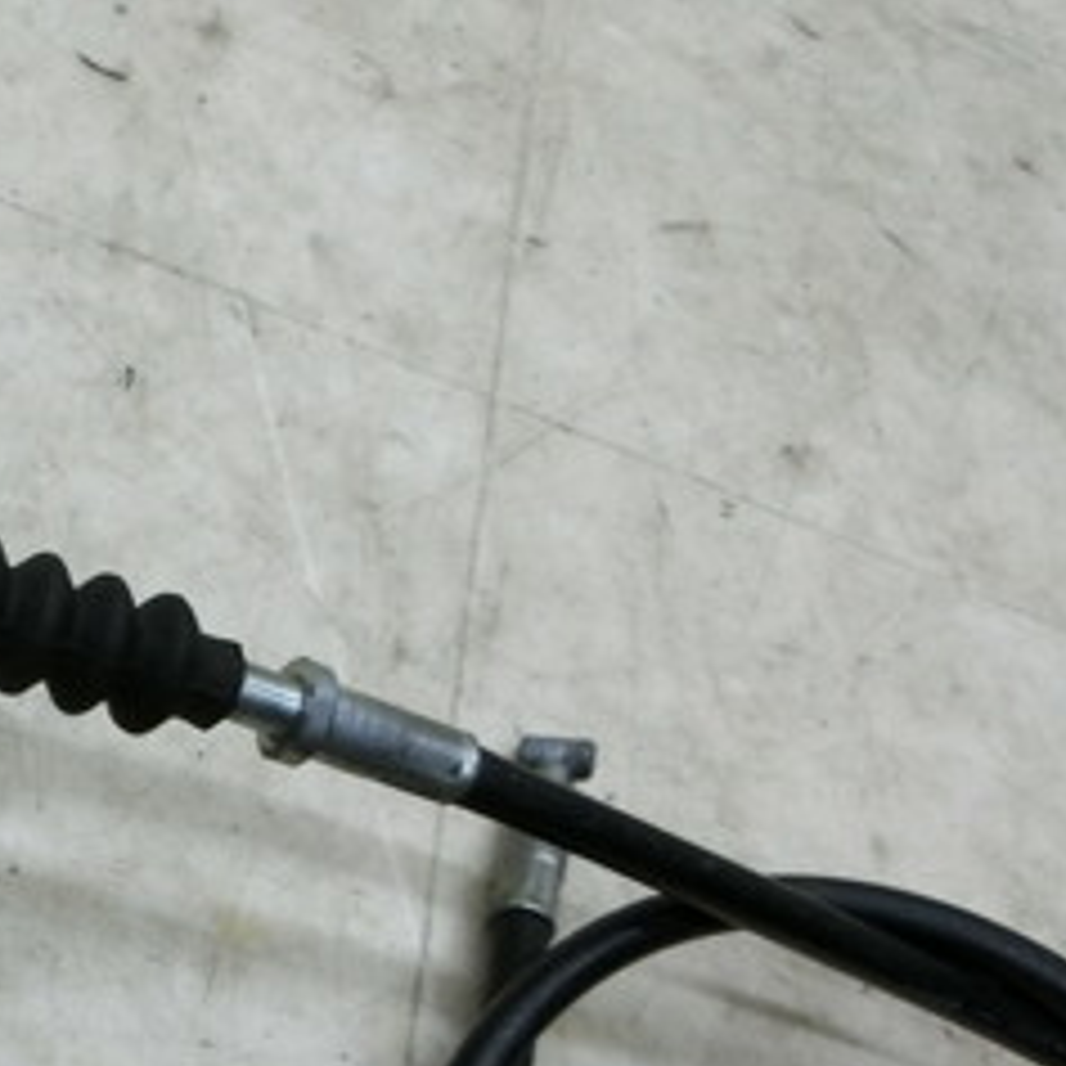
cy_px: 936
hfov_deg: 28.0
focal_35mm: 56
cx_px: -90
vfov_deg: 29.4
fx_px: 1951
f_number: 3.5
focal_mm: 4.5
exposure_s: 1/125
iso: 320
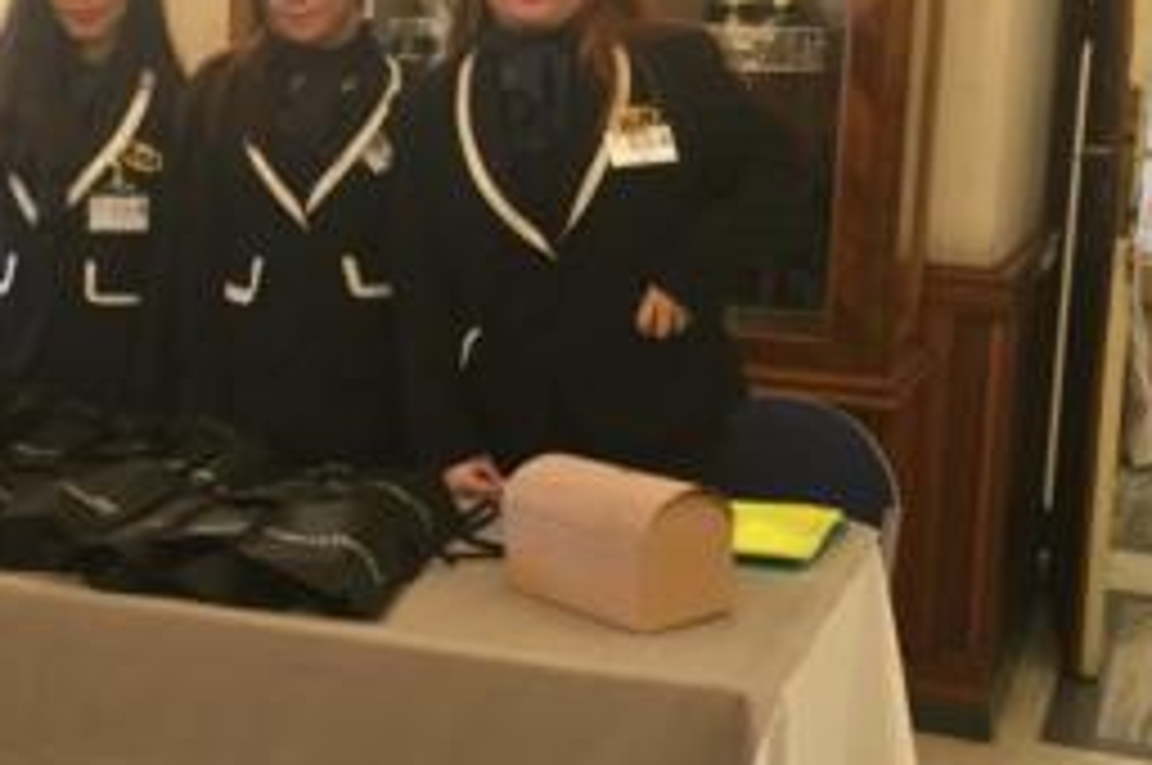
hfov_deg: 33.4
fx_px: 1886
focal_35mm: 59
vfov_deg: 22.9
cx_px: 315
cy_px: 322
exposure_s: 1/33
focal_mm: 4.15
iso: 160
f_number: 2.2
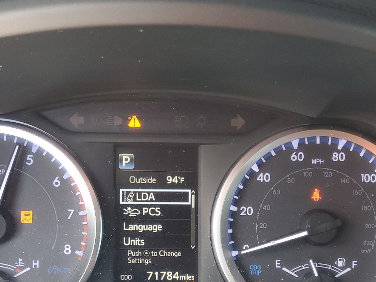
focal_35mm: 47
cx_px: 152
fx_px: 511
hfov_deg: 40.3
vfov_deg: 30.4
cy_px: 206
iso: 56
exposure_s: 1/60.2
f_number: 1.5
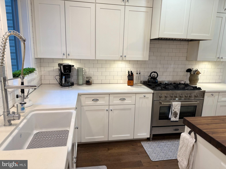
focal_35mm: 24
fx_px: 157
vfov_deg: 56.8
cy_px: 84
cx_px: 113
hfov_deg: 71.6
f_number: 1.78
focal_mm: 6.76
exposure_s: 1/60
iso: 125
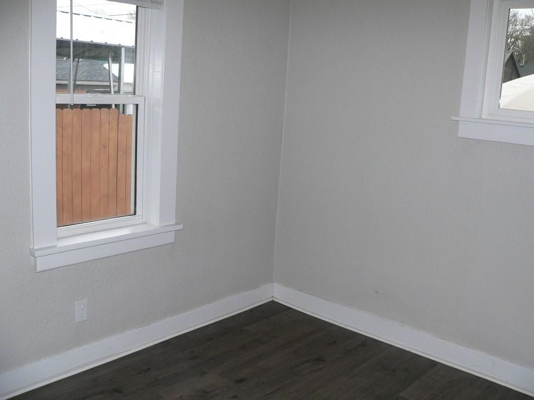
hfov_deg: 51.3
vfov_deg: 39.7
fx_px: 555
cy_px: 200
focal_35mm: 36
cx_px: 267
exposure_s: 1/60
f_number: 2.8
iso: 100
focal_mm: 6
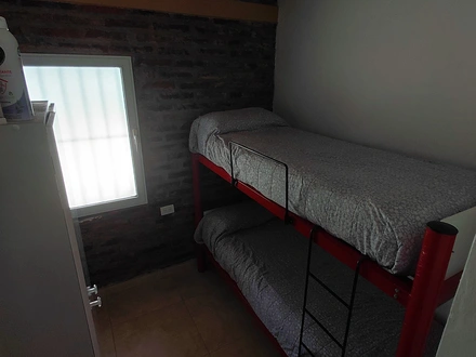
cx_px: 238
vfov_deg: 78.1
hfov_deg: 94.5
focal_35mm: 16
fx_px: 220
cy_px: 178
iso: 80
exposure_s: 1/50
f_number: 2.2
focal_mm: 1.64
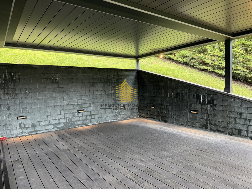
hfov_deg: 71.6
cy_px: 94
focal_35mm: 24
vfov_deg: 56.8
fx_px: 175
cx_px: 126
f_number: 1.78
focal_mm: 6.76
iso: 200
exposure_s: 1/83
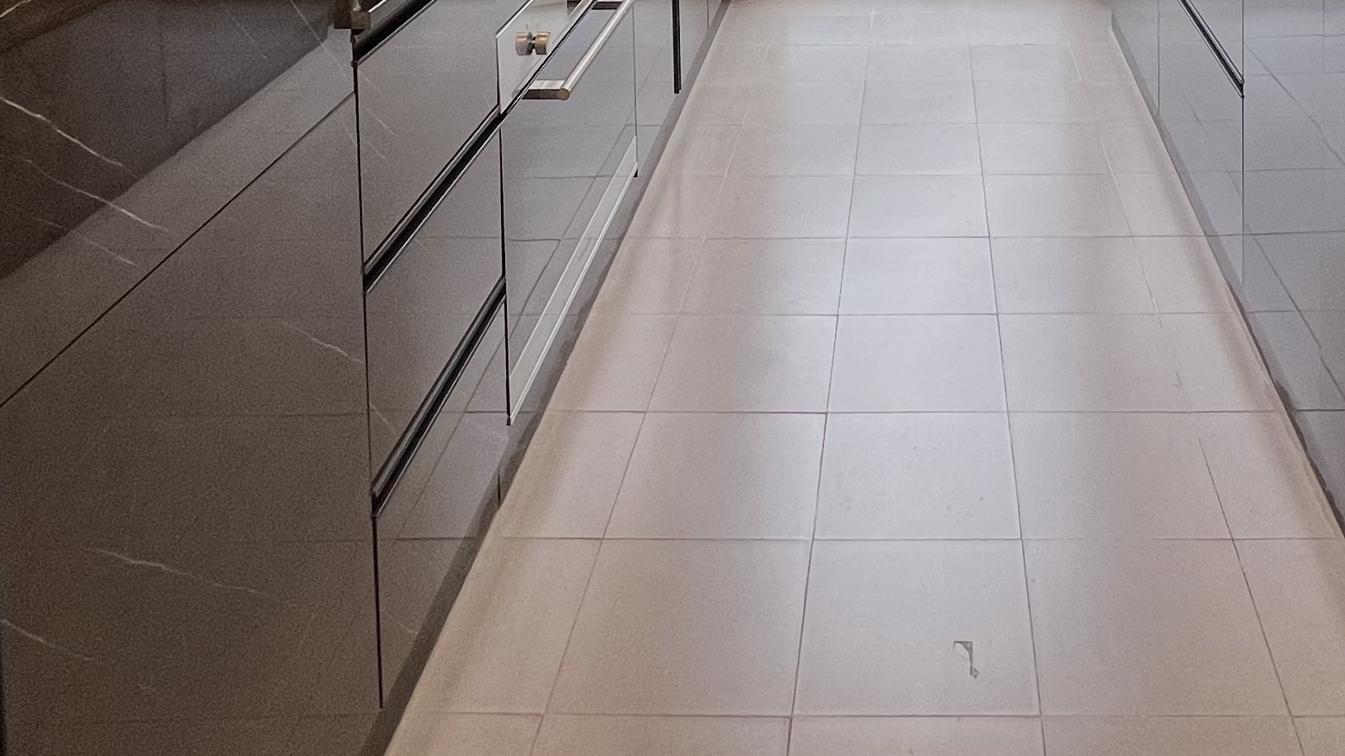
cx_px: 907
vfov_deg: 26.5
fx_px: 1248
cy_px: -313
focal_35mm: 35
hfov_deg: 55.3
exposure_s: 1/100
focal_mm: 1.57
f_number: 1.8
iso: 80
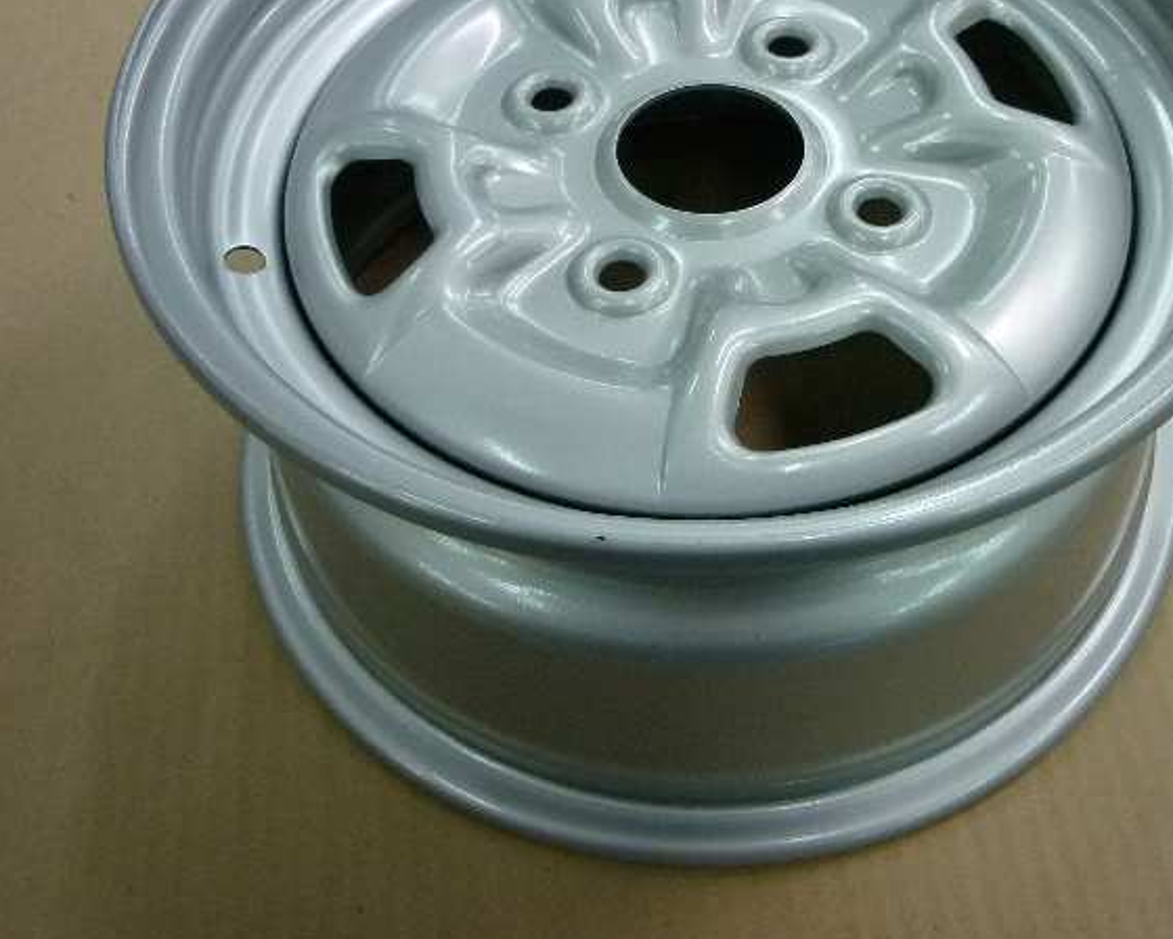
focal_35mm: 46
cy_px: 319
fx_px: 1597
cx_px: 752
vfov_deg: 32.5
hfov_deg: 40.0
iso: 320
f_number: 2.8
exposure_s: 1/30
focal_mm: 5.5
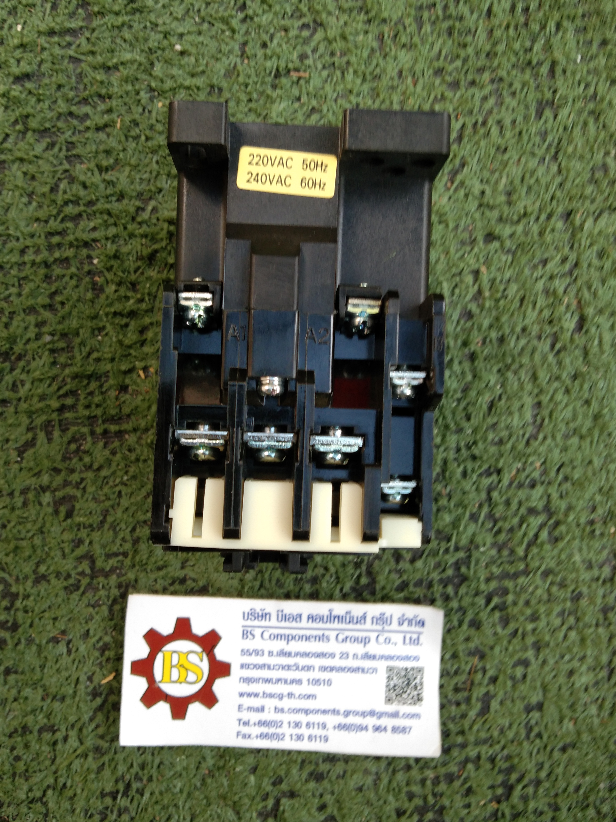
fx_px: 807
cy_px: 402
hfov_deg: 41.8
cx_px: 305
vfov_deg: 54.0
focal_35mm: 34
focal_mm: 3.65
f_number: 2.2
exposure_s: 1/50
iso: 83
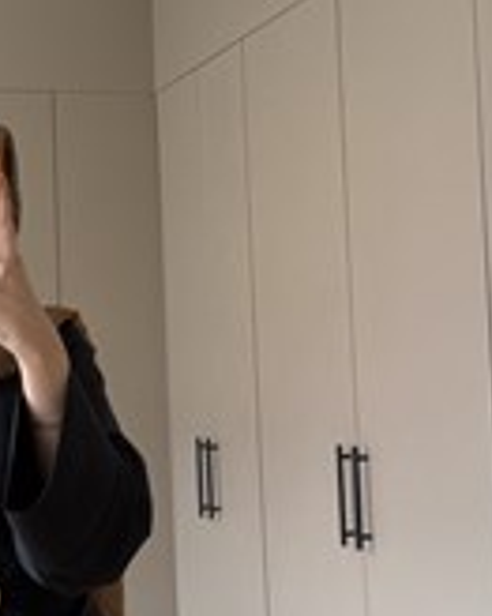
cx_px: -26
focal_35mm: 59
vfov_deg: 30.8
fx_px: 1075
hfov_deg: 24.3
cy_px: 528
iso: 125
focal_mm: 6.76
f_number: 1.78
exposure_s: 1/121
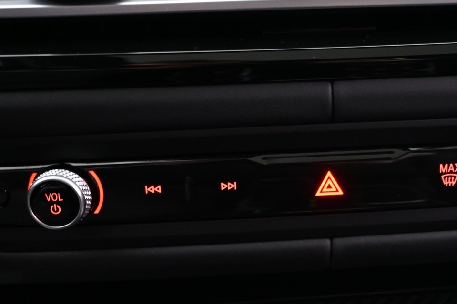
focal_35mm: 49
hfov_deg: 39.5
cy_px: 205
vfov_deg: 27.1
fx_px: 627
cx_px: 308
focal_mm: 19.5
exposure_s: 1/13
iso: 1600
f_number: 3.8
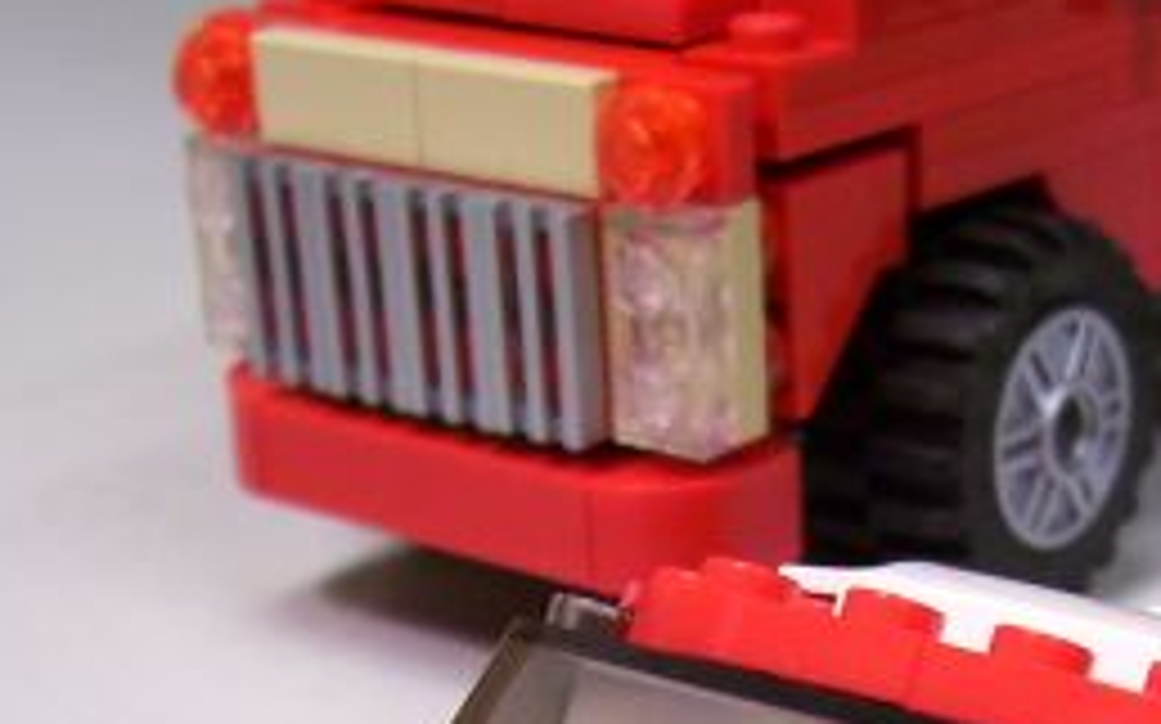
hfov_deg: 22.7
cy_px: 1037
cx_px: 968
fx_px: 2846
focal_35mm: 90
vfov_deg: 13.8
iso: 80
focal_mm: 5.6
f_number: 2.7
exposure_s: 1/30
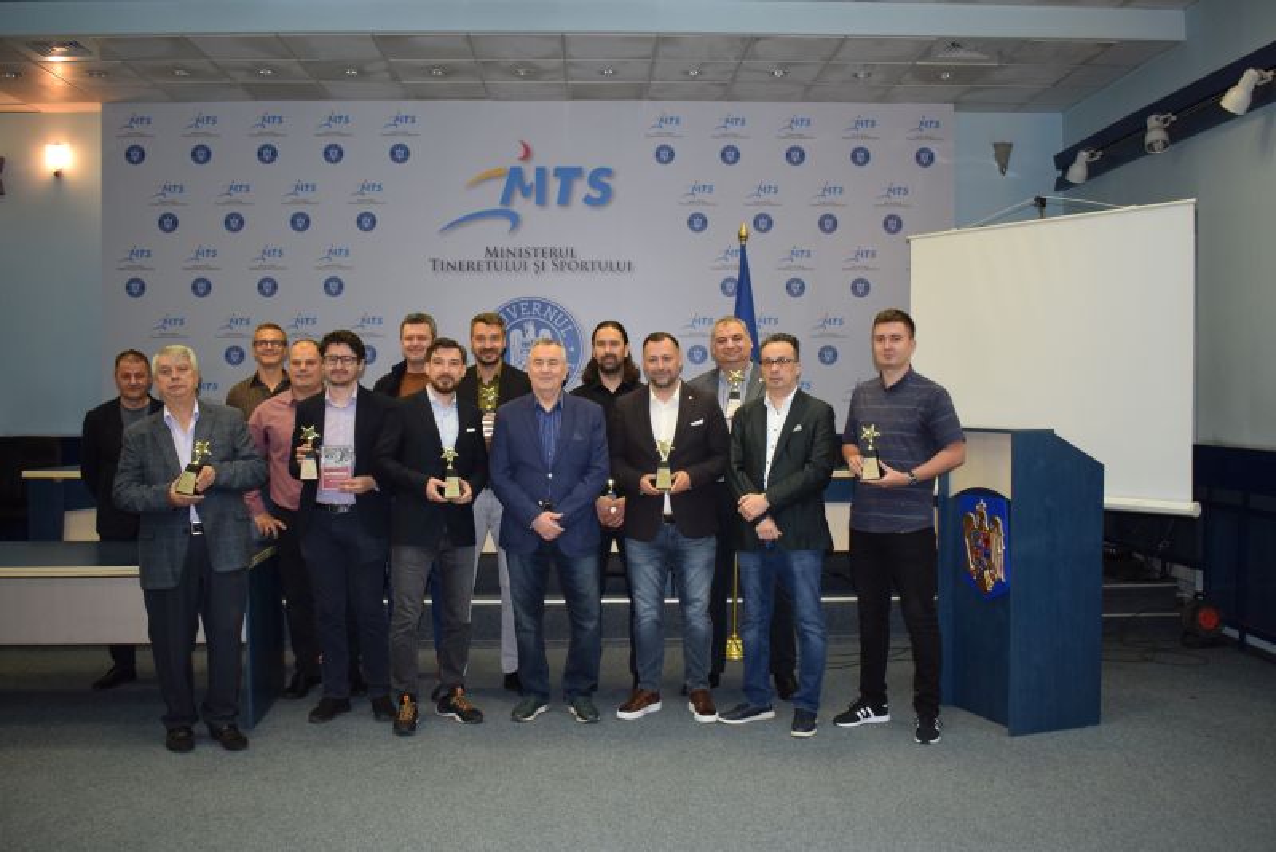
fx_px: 1223
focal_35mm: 34
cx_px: 638
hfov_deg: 55.1
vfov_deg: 38.4
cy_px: 426
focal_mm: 23
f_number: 3.8
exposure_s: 1/60
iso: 1100
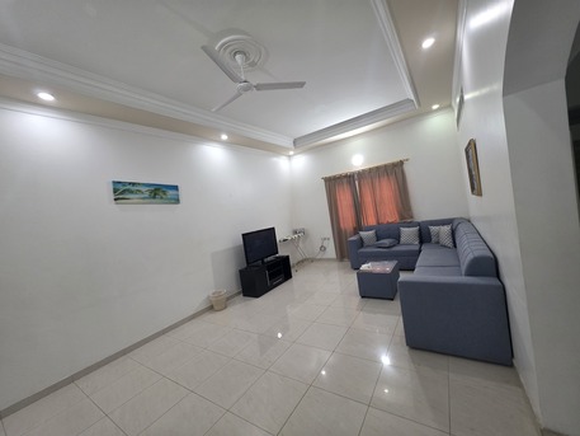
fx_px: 218
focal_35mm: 13
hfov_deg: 106.2
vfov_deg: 89.9
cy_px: 218
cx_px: 290
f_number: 1.9
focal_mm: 2.2
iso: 250
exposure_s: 1/100
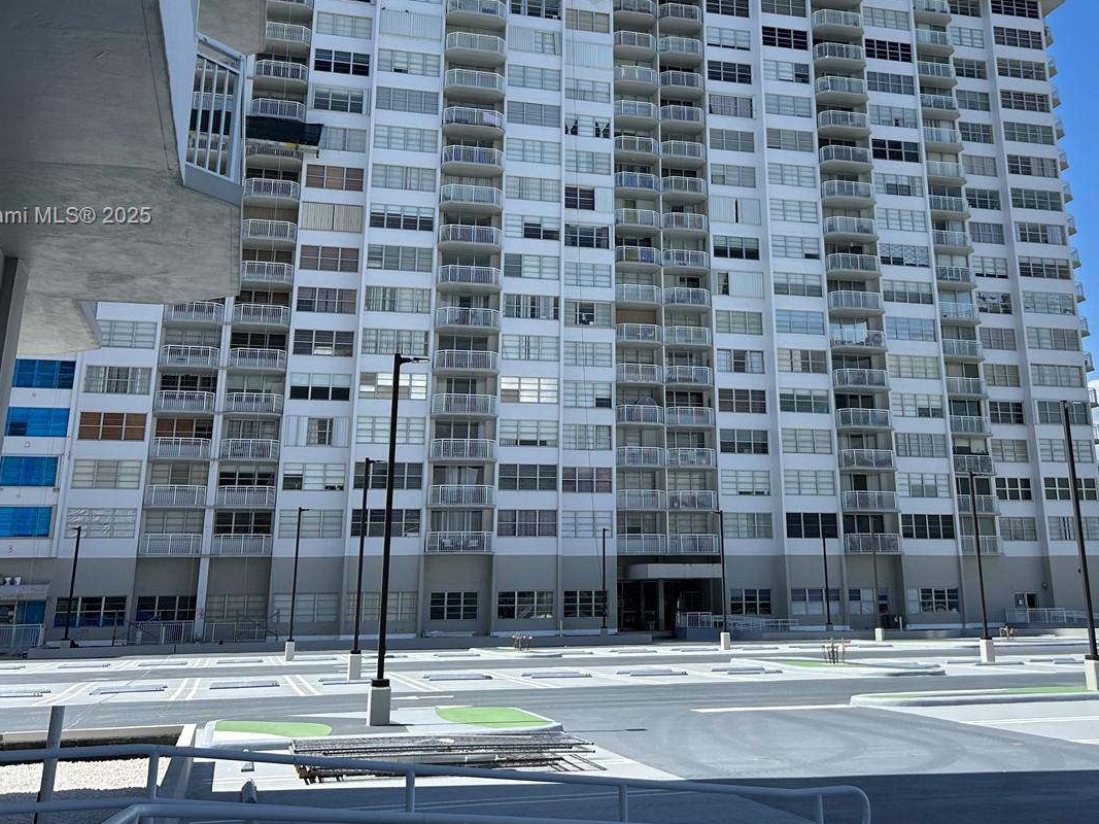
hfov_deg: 47.7
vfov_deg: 36.1
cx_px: 646
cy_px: 217
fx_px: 1238
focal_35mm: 39
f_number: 1.5
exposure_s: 1/4274
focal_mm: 5.7
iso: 50
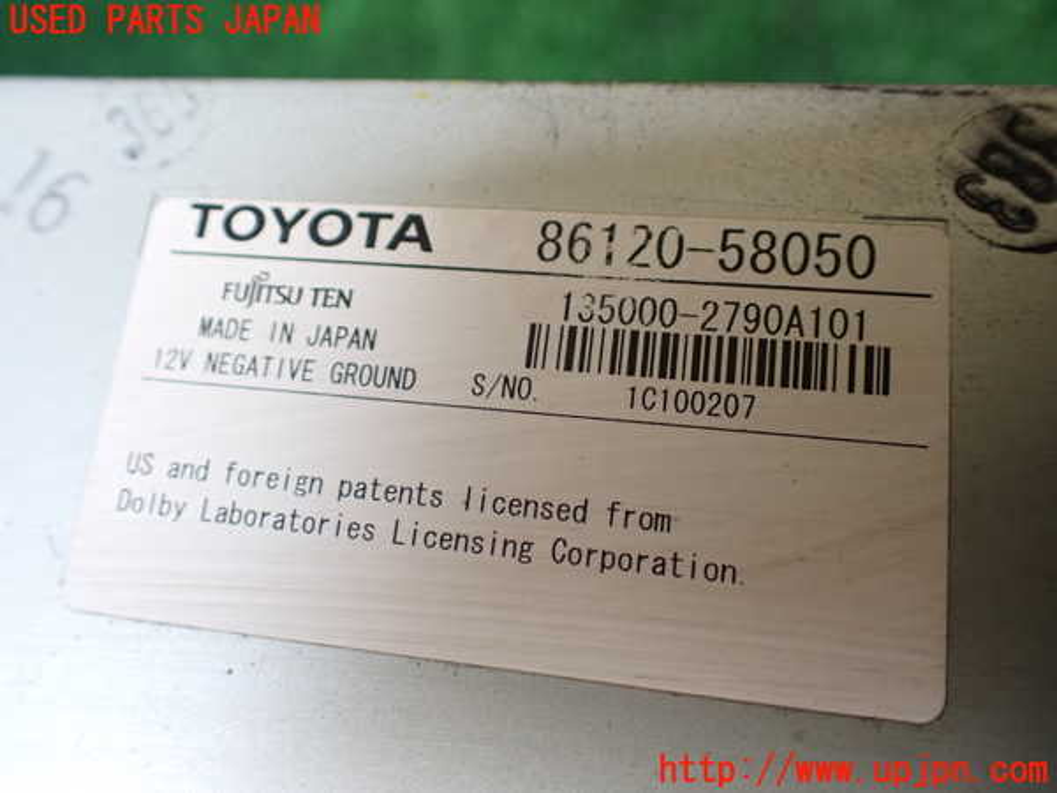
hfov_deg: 60.0
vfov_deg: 46.8
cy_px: 396
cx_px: 528
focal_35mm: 30
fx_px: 916
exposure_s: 1/125
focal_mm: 5.4
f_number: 2.3
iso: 250
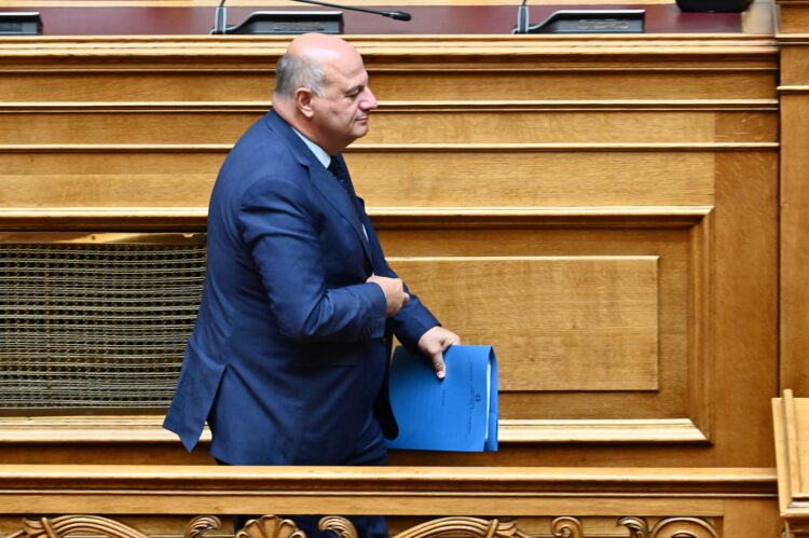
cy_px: 269
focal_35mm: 290
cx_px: 404
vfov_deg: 4.7
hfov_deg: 7.1
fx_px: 6512
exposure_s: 1/250
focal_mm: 290
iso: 9000
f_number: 9
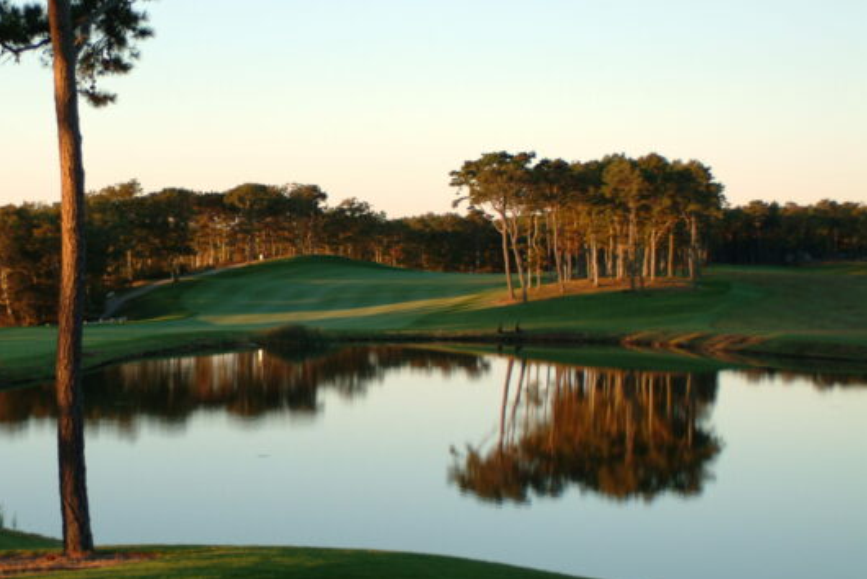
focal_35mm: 85
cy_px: 327
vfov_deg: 16.1
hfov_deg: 23.8
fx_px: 2041
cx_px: 245
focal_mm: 39
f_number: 2.8
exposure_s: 1/1000
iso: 400
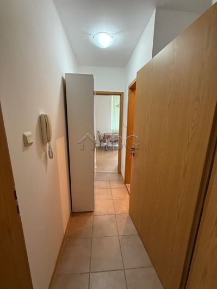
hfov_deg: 85.7
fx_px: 117
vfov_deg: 102.1
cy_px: 144
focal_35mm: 14
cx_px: 108
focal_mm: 2.22
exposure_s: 1/50
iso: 320
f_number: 2.2
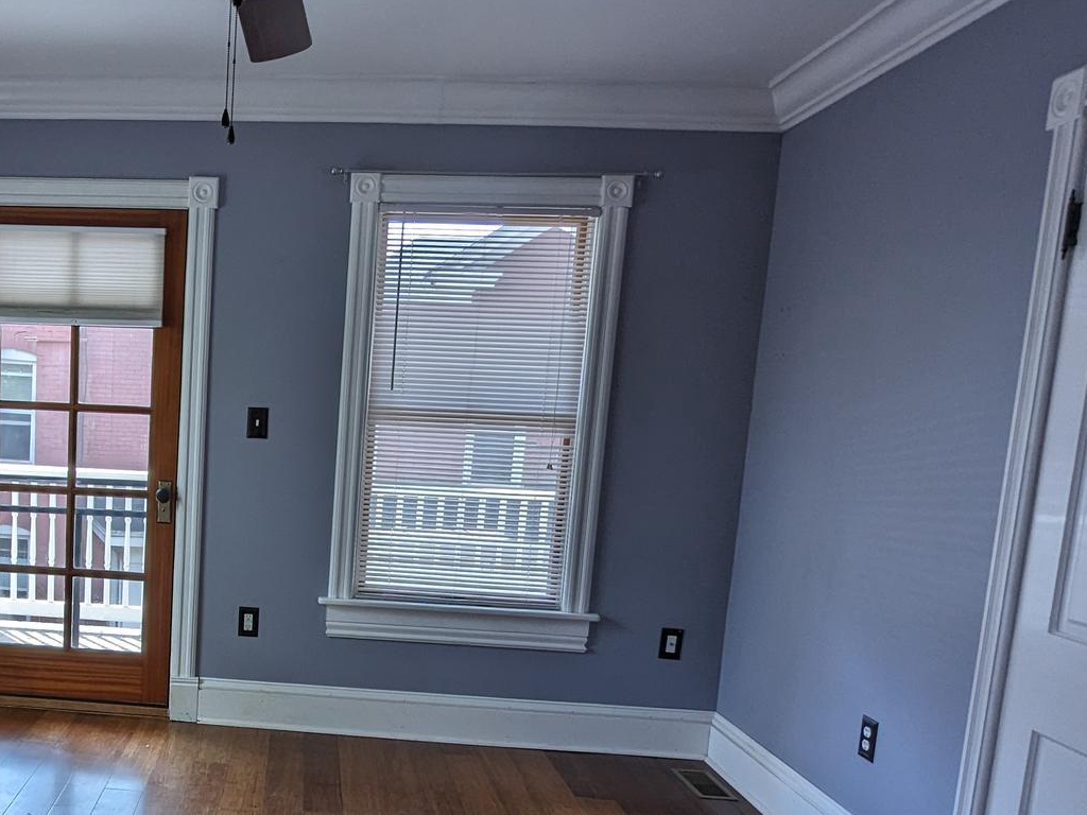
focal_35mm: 32
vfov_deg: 43.4
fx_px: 1005
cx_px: 190
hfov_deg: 52.5
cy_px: 554
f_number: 2.2
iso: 49
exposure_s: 1/120
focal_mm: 2.35
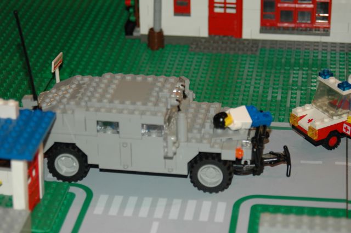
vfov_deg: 13.0
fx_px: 1023
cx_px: 176
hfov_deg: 19.5
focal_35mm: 105
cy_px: 116
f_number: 5.3
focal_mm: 70
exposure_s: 1/60
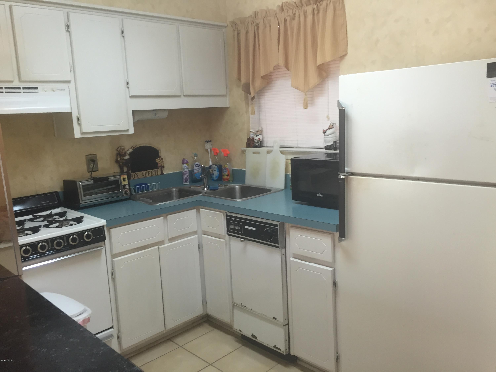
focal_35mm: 29
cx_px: 248
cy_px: 186
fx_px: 416
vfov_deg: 48.2
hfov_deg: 61.7
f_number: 2.2
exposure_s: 1/30
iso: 64
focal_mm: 4.15
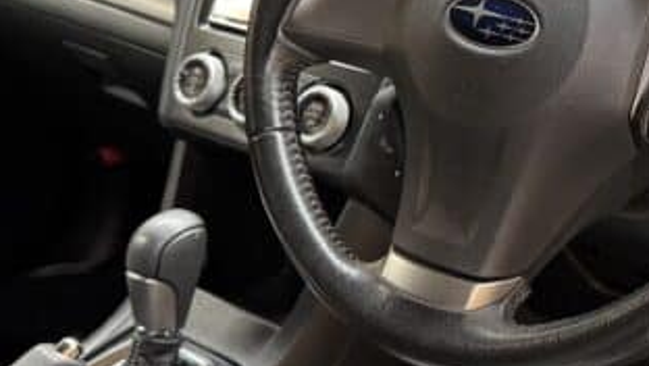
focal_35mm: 67
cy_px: 135
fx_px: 1154
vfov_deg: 18.0
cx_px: 495
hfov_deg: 30.8
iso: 320
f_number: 1.78
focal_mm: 6.76
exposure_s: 1/50
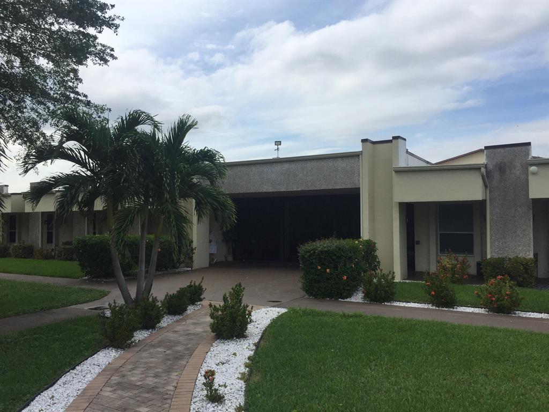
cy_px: 206
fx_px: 460
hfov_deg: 61.7
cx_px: 274
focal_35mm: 29
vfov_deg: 48.2
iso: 32
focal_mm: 4.15
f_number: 2.2
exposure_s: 1/2475
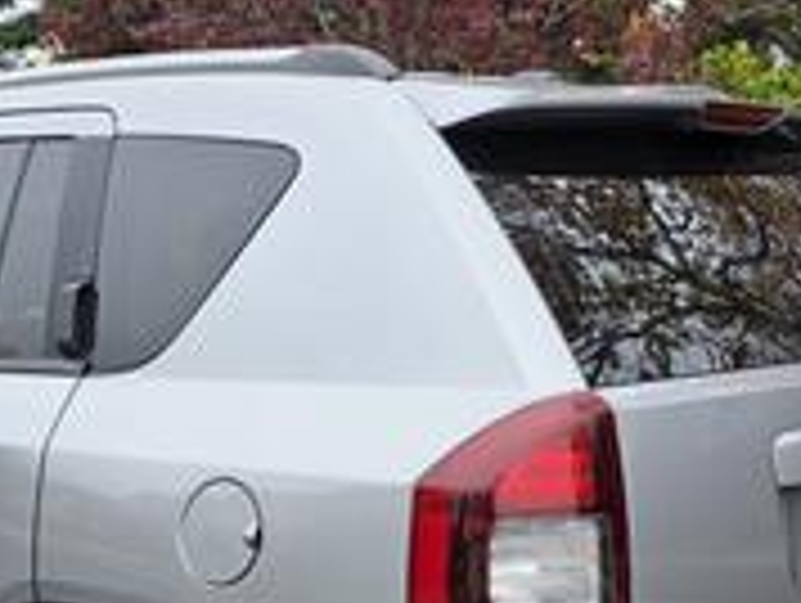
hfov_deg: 29.4
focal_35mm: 65
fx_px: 1506
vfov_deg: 22.0
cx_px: 225
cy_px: 558
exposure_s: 1/180
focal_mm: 6.3
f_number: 1.7
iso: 32
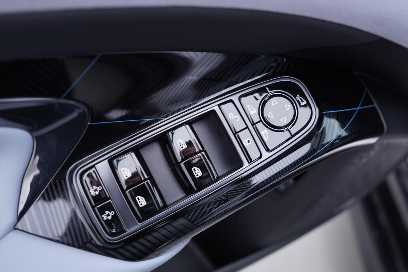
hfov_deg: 53.1
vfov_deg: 36.9
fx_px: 408
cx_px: 204
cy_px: 136
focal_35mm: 36
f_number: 2.8
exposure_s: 1/40
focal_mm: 24
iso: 160
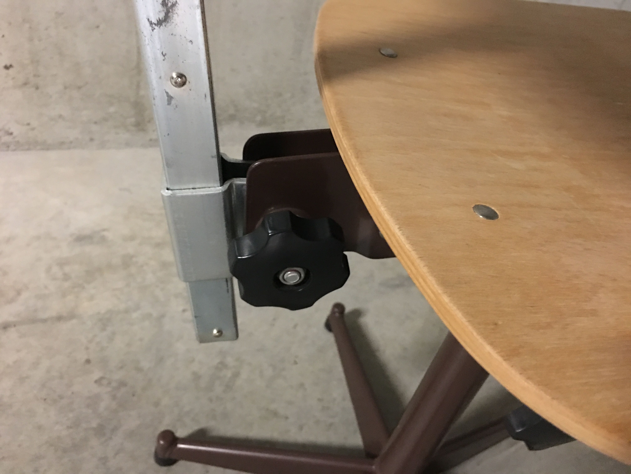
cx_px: 316
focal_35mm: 29
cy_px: 237
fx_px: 529
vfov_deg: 48.2
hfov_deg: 61.7
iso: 125
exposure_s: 1/4
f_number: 2.2
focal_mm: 4.15
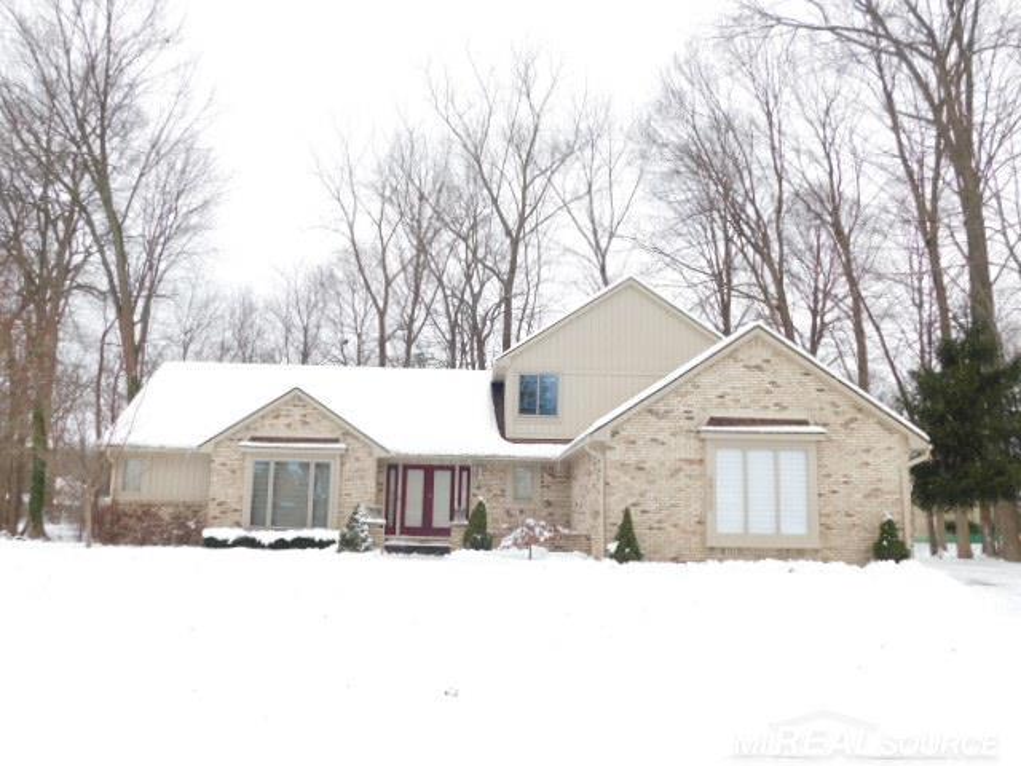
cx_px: 510
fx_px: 885
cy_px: 383
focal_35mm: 30
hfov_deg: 60.0
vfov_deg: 46.8
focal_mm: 5.3
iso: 125
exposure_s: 1/400
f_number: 3.2
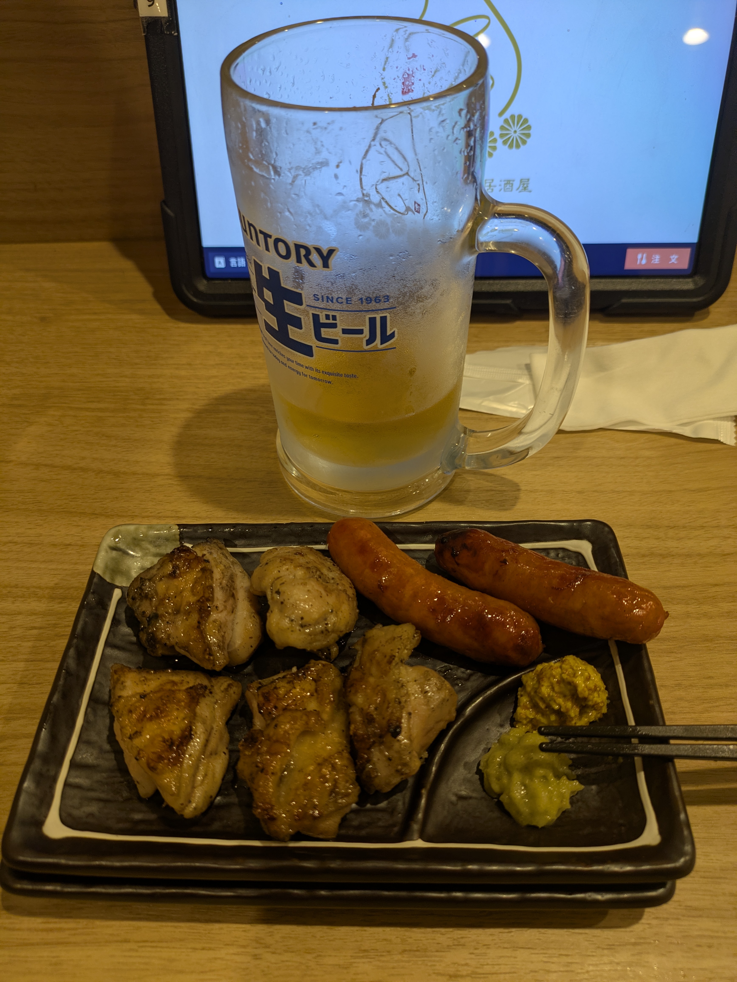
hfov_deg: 54.9
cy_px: 491
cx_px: 368
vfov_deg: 69.4
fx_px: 709
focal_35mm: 25
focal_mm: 5.43
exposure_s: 1/30
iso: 57
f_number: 1.89
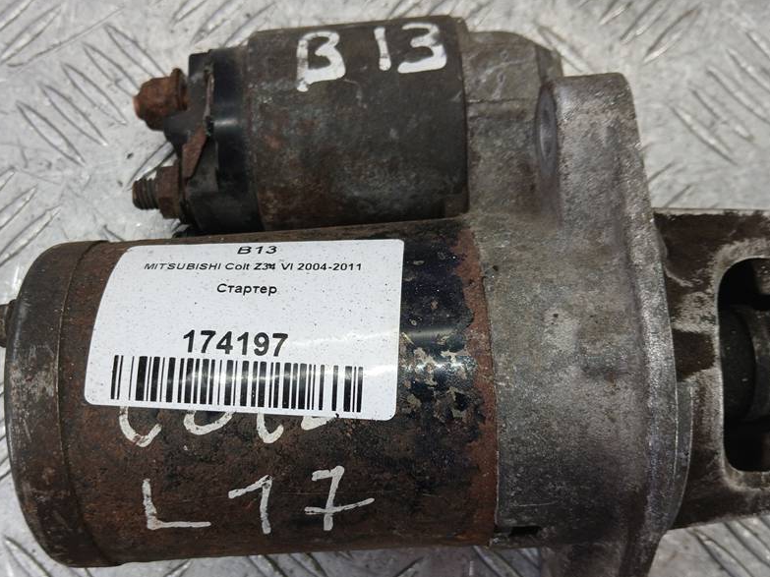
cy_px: 340
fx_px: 756
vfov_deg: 41.6
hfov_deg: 53.7
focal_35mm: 34
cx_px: 321
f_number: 1.8
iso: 64
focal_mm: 3.98
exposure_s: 1/50
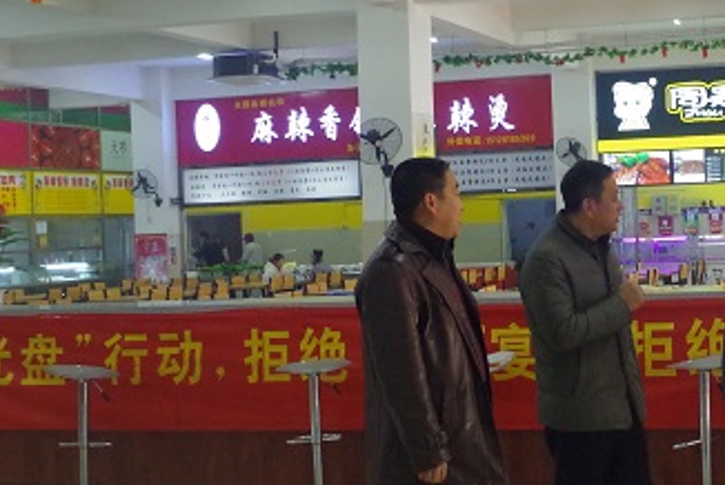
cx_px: 629
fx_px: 1411
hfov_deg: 27.9
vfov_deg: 19.5
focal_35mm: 70
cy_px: 215
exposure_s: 1/50
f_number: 8
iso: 3200
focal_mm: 24.38
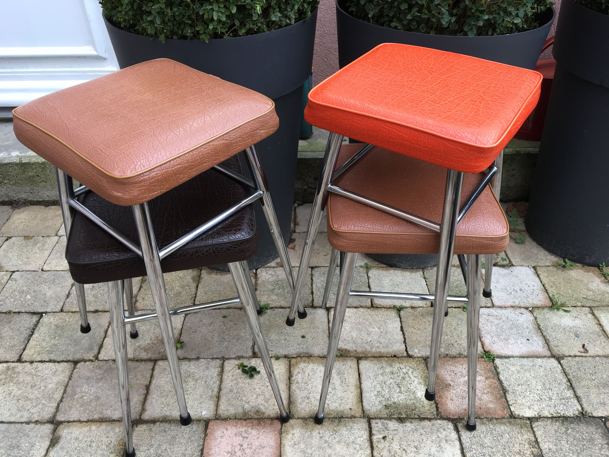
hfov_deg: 61.7
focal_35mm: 29
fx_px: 510
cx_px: 304
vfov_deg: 48.2
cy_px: 228
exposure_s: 1/100
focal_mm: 4.15
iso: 32
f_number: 2.2
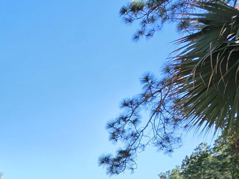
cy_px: 262
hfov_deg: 30.5
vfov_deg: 23.7
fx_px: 345
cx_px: -68
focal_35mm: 50
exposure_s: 1/2000
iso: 125
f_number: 1.9
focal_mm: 2.2
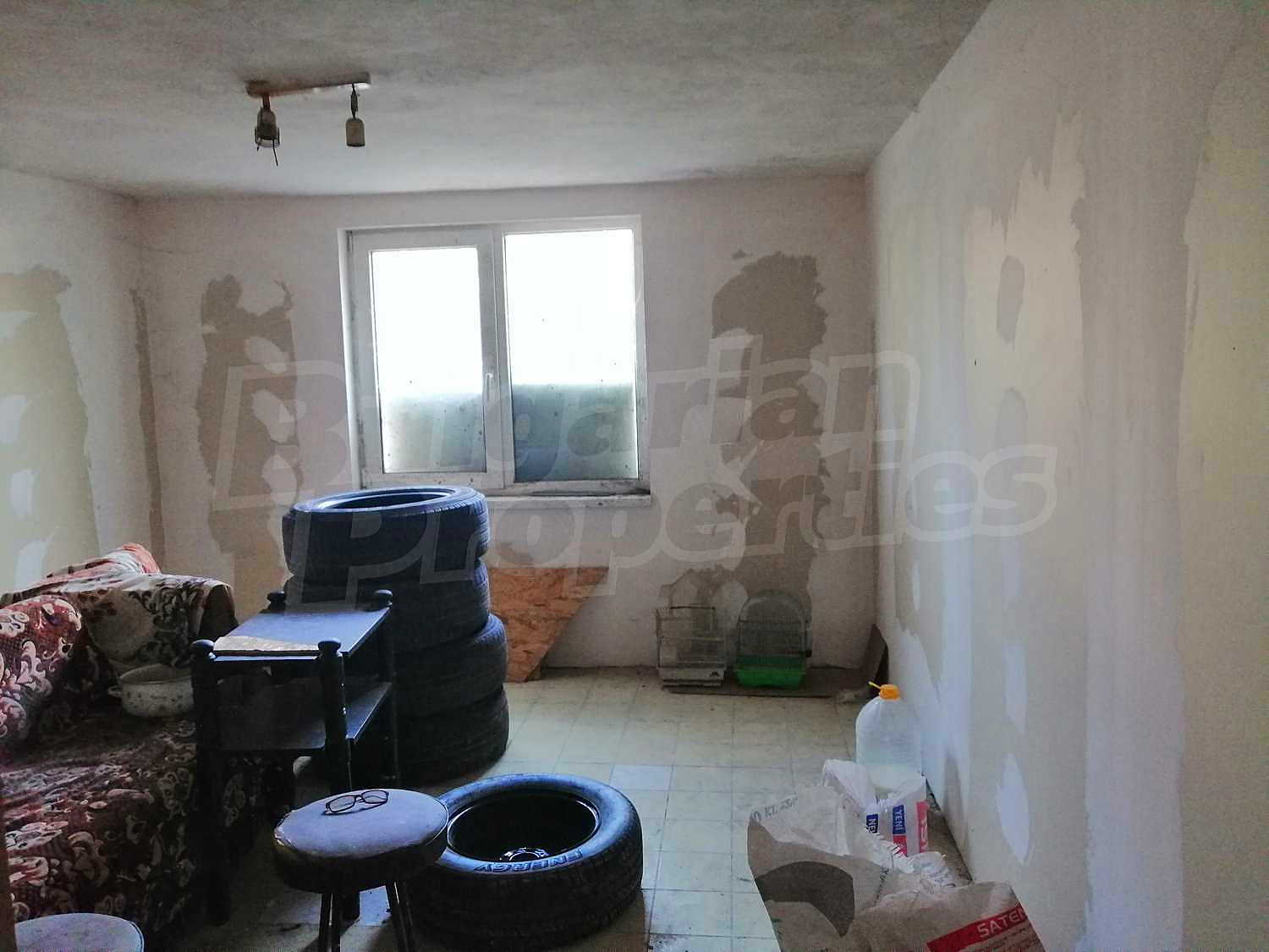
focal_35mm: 27
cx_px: 634
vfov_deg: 51.4
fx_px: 990
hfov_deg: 65.3
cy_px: 476
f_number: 1.8
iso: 320
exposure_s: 1/33.3
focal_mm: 3.95
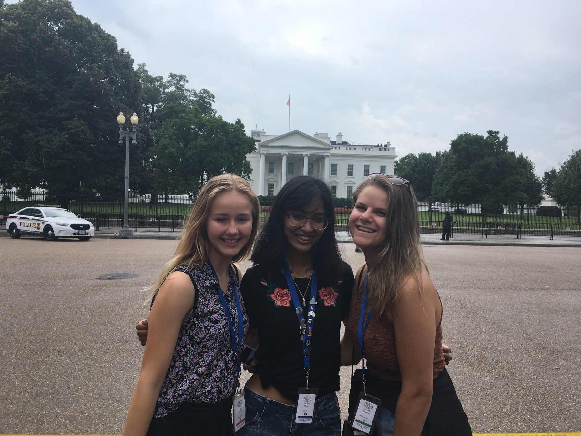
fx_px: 487
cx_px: 290
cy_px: 218
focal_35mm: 29
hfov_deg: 61.7
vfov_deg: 48.2
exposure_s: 1/810
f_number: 2.2
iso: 25
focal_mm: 4.15
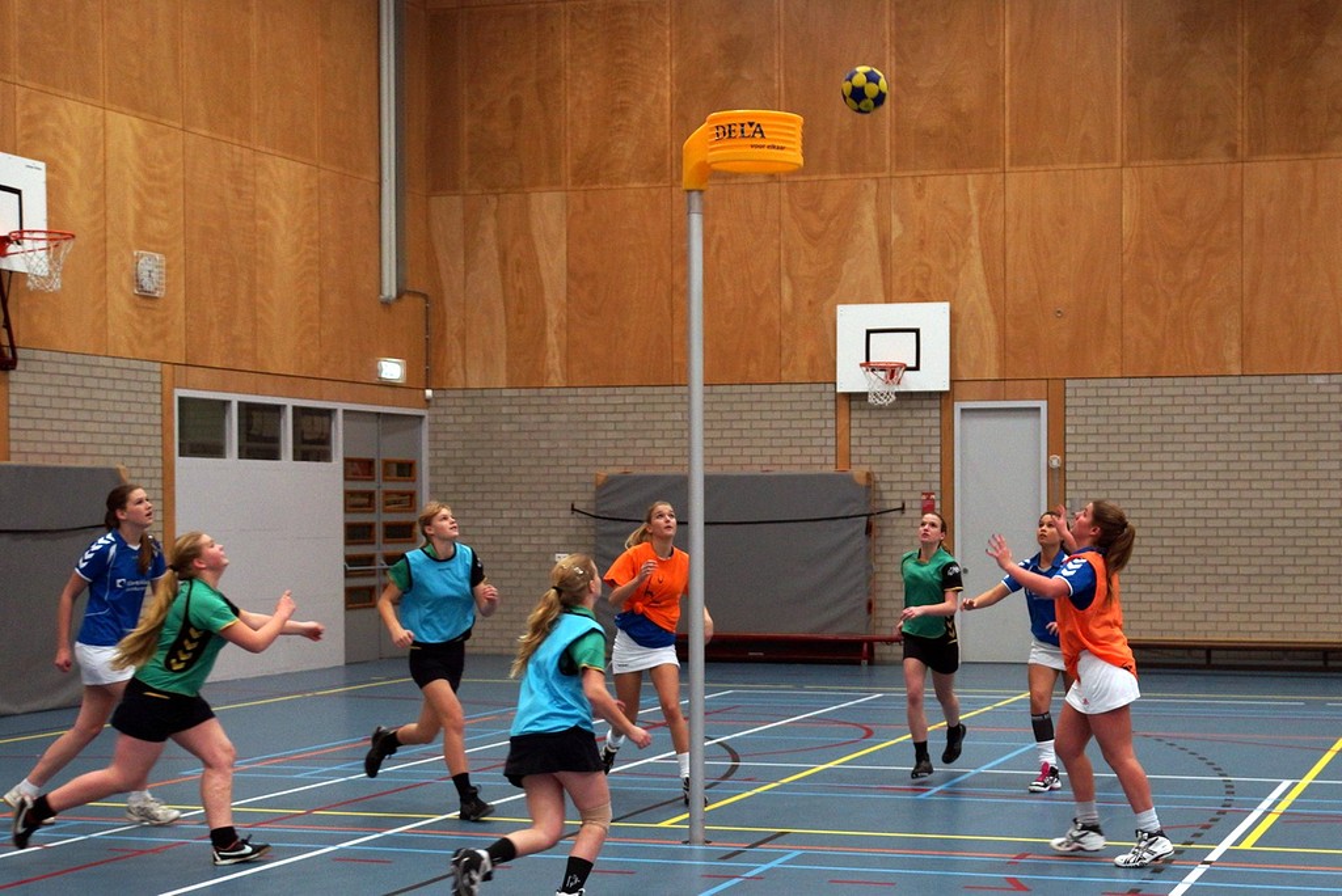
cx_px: 671
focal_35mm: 45
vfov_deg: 29.9
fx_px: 1678
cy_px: 448
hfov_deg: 43.6
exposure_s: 1/200
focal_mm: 30
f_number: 2.8
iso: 640
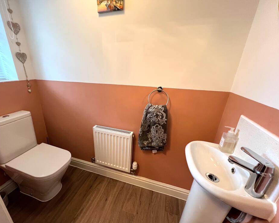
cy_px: 115
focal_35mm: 14
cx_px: 126
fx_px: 116
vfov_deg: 87.9
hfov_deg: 100.4
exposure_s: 1/50
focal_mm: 1.57
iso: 500
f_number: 1.8
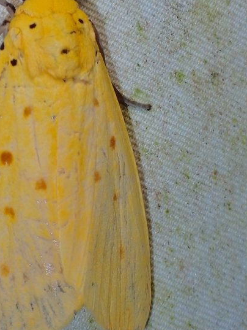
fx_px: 1531
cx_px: 65
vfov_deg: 12.2
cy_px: 97
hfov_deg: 9.2
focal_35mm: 161
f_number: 6.3
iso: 200
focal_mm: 18
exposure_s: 1/200
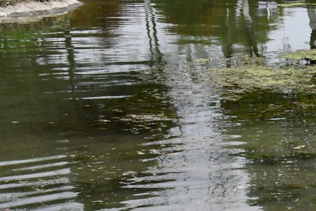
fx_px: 1229
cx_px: 542
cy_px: 287
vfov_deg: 9.6
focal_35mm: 140
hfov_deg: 13.4
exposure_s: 1/640
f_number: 13
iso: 1000
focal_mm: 27
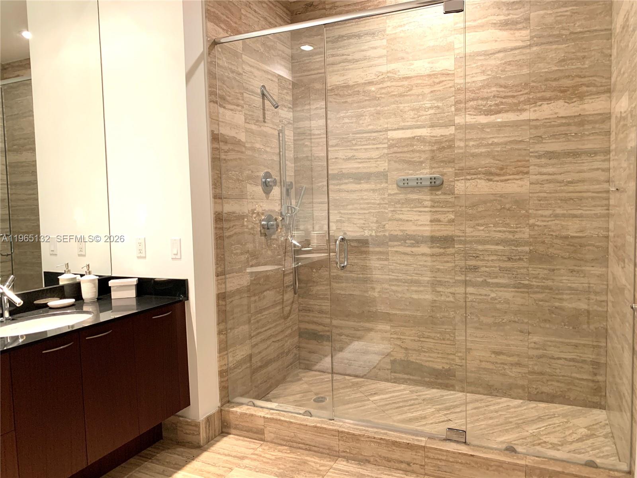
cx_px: 318
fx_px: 478
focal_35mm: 26
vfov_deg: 53.1
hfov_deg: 67.3
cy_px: 239
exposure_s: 1/60
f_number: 1.8
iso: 250
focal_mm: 4.25
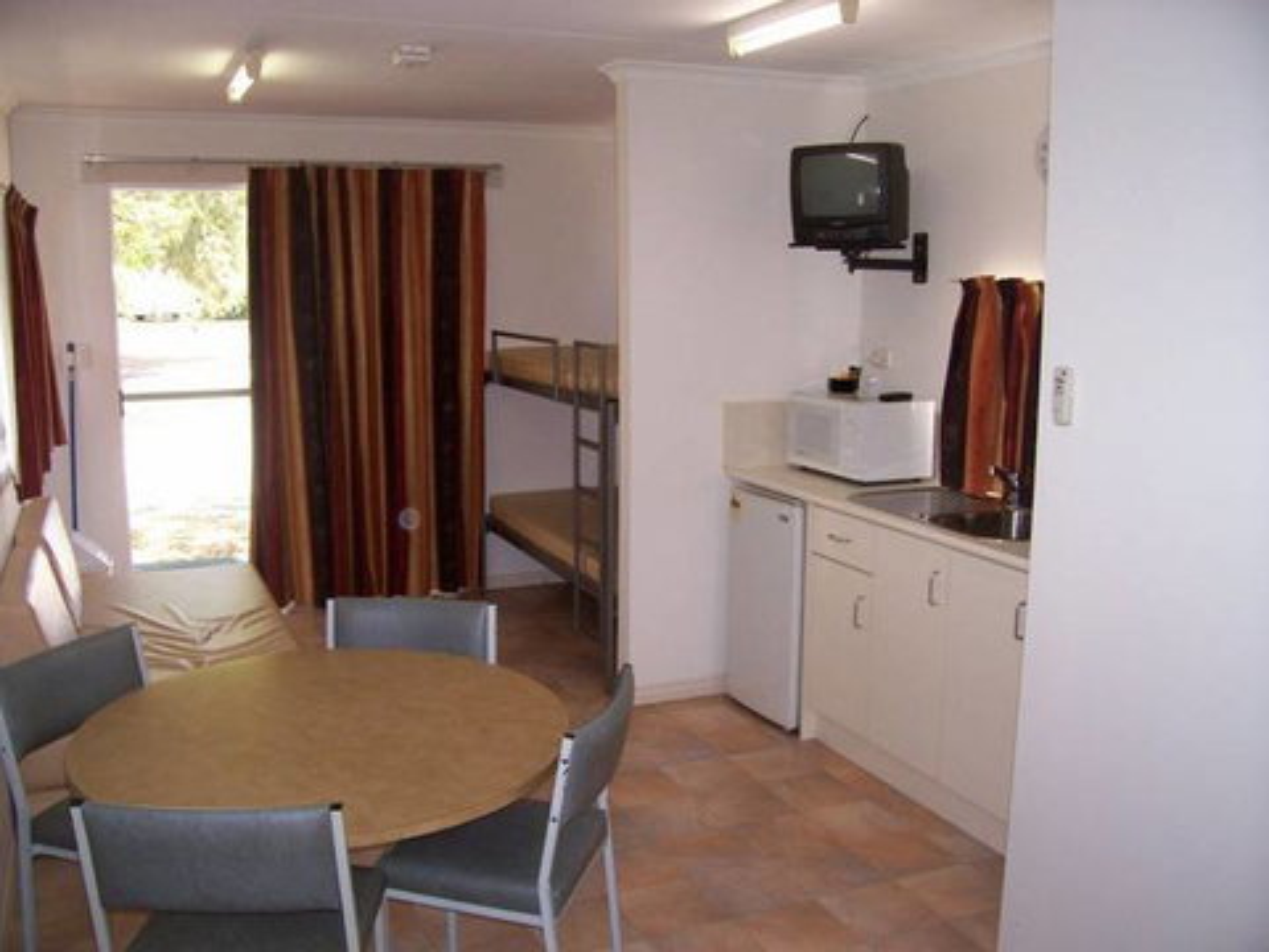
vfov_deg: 41.8
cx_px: 634
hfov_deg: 54.0
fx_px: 1246
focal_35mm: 34
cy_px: 476
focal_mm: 5.6
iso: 140
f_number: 2.7
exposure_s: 1/112
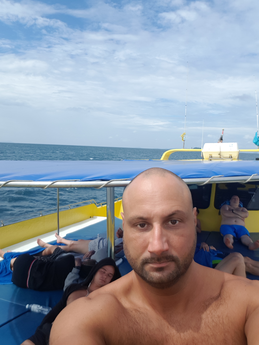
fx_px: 249
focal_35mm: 25
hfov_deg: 54.9
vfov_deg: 69.4
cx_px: 130
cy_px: 172
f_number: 1.7
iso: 40
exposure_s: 1/2240
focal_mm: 2.95
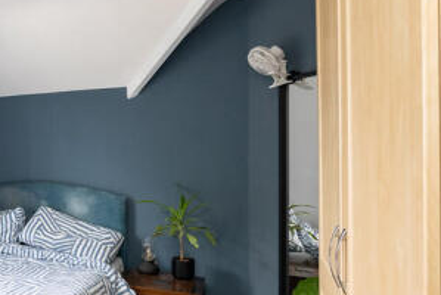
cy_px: 184
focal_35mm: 36
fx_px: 443
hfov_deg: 43.2
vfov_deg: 36.7
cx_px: -25
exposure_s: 1/40
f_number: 7.1
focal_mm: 16.5
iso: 1000
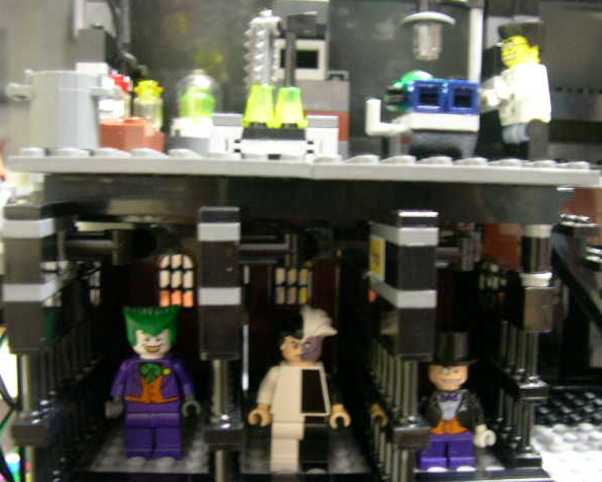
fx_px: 713
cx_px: 315
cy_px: 239
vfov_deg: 37.4
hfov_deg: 45.8
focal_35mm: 40
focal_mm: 8
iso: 400
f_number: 2.8
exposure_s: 1/1.1
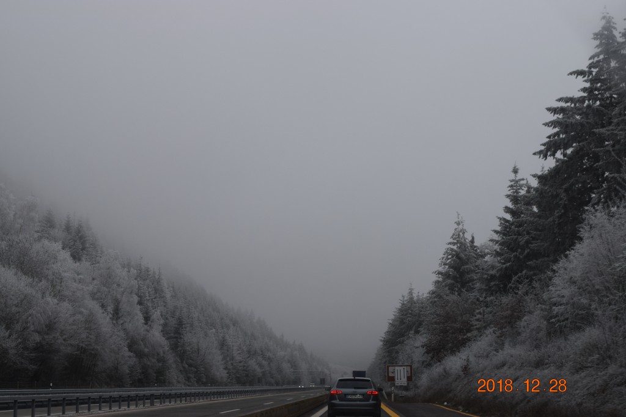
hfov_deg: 36.9
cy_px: 208
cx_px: 313
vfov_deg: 25.0
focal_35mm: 54
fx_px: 939
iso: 400
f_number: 8
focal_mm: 36
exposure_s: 1/250
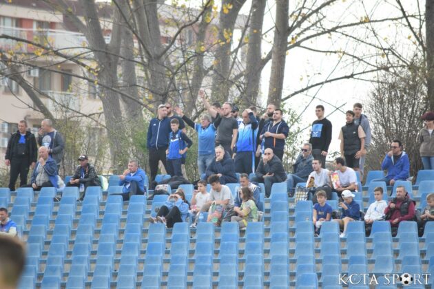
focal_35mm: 450
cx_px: 217
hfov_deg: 4.6
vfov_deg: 3.1
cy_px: 144
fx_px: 5425
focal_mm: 300
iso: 1600
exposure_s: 1/1000
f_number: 5.6
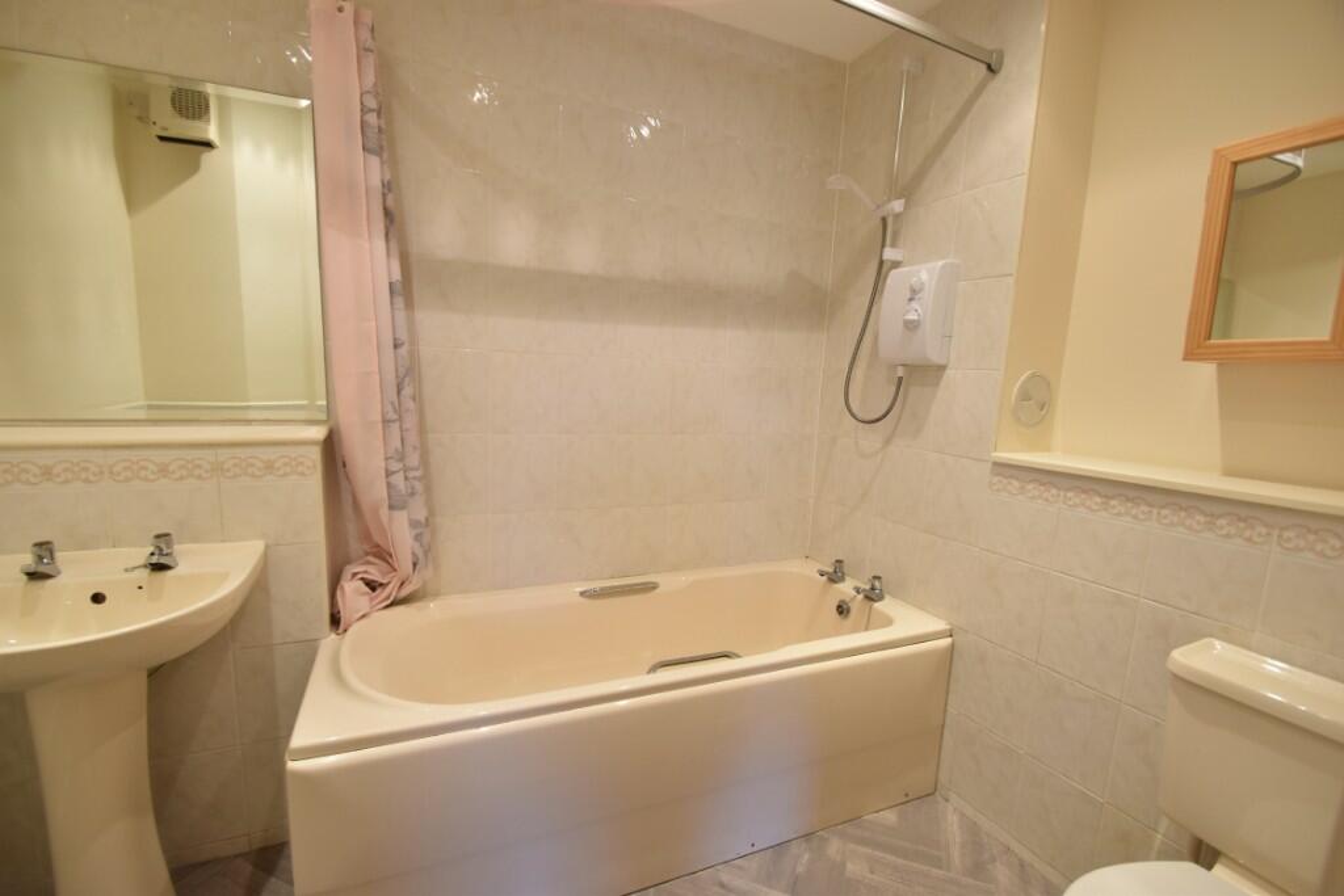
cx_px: 672
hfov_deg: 100.4
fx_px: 560
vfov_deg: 77.3
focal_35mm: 15
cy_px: 448
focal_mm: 10
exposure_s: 1/15
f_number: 5
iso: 450
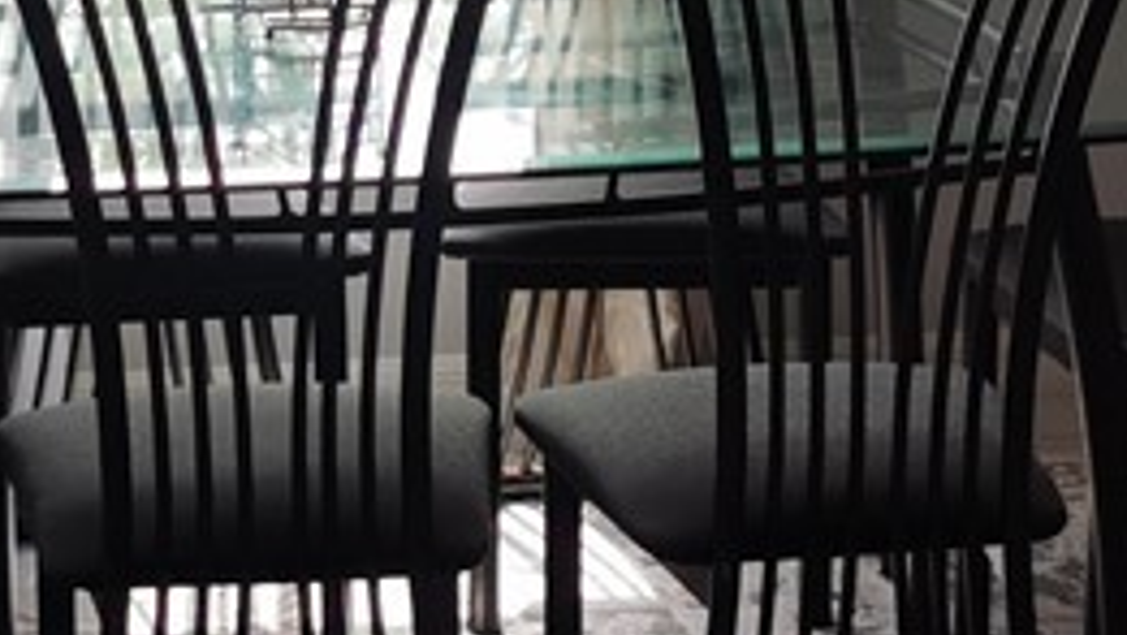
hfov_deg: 16.7
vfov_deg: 9.3
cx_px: 263
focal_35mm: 128
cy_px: -156
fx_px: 3826
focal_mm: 5.56
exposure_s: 1/229
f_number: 1.6
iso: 50
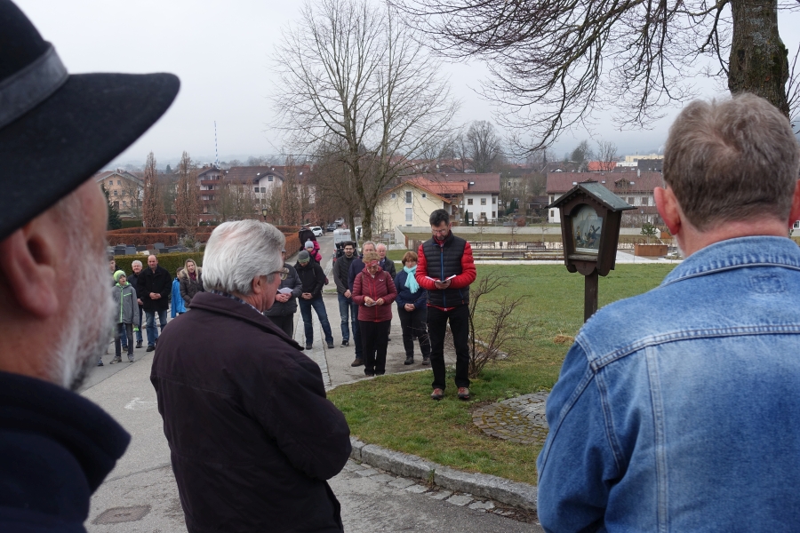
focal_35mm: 34
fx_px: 755
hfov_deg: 55.8
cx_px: 400
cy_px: 266
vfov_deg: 38.9
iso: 125
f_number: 5.6
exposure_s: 1/125
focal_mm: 12.48
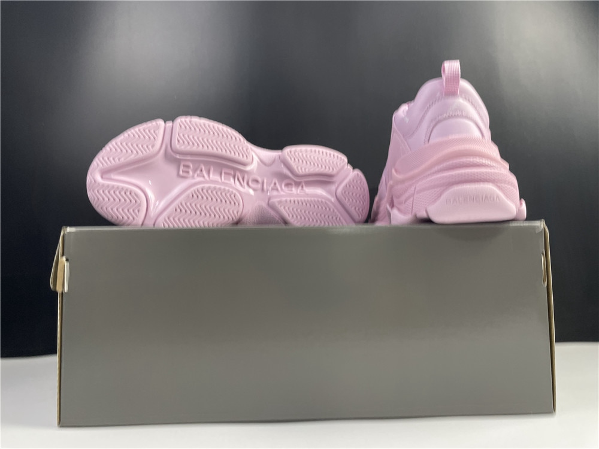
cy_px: 224
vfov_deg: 53.1
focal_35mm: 26
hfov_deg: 67.3
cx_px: 300
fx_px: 450
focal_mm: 4.2
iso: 100
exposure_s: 1/100
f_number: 1.6
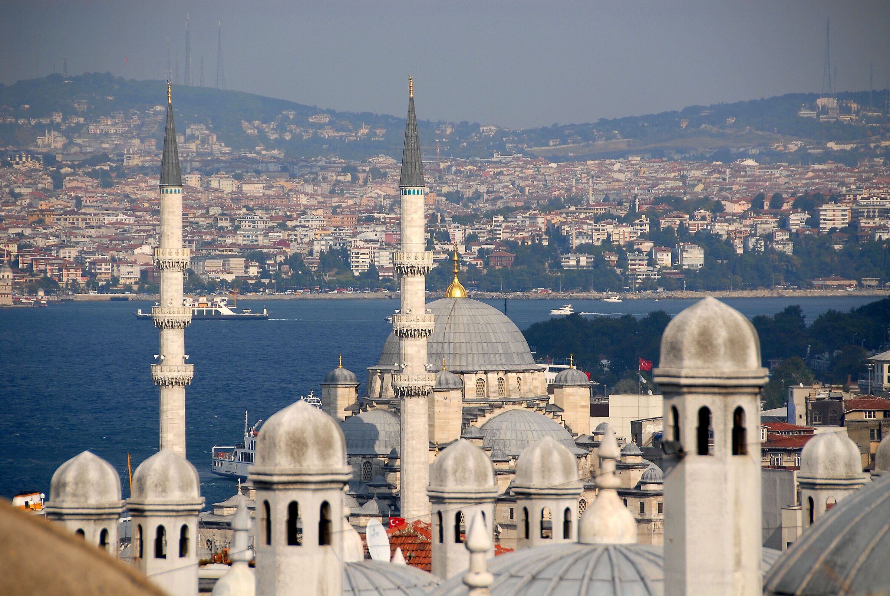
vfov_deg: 6.1
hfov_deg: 9.1
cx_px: 445
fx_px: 5570
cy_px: 298
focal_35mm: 225
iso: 100
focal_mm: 150
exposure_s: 1/640
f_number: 5.6
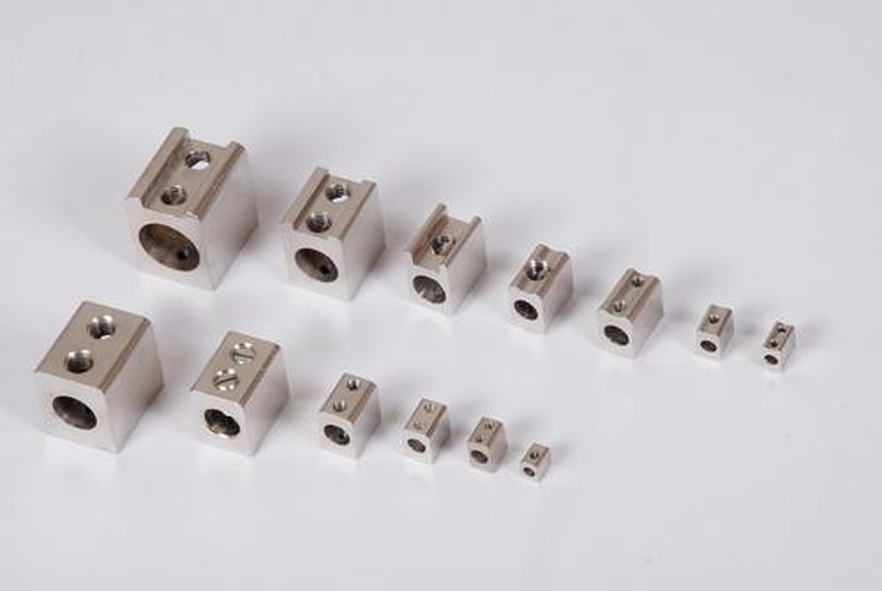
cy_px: 296
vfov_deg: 8.7
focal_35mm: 158
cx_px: 441
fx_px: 3864
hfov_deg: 13.0
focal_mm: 105
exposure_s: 1/125
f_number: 20
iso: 200
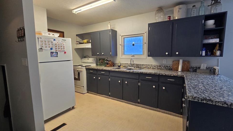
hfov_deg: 102.9
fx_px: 93
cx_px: 122
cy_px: 65
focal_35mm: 15
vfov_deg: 70.5
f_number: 2.2
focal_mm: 2.2
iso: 160
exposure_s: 1/60
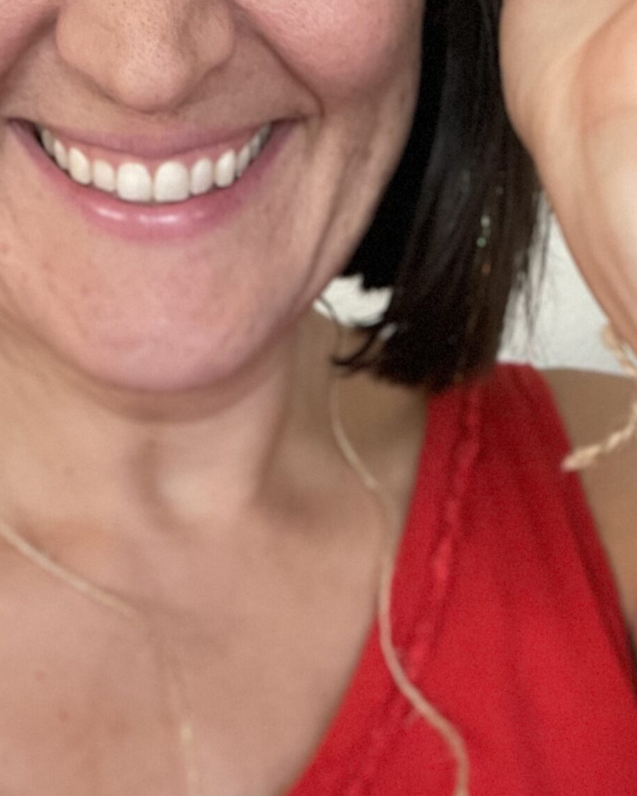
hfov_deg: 23.0
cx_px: 435
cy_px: 543
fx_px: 1555
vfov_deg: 28.5
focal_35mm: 66
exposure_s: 1/50
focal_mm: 2.71
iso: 400
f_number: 2.2
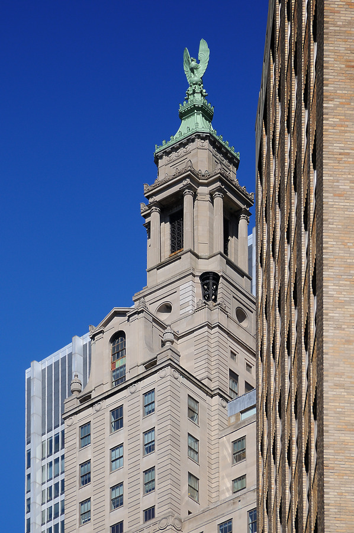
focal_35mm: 180
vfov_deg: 11.4
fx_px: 2661
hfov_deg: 7.6
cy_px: 266
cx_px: 177
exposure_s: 1/640
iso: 200
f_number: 9
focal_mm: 120
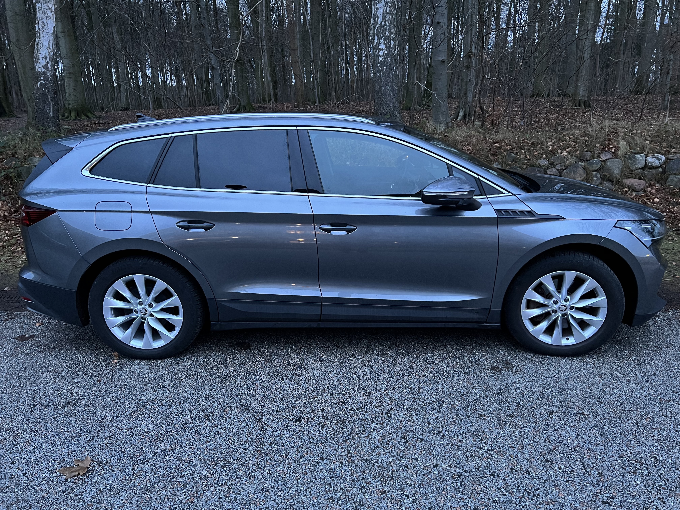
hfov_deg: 67.3
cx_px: 340
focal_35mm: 26
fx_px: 511
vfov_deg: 53.1
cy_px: 255
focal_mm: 5.7
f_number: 1.5
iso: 640
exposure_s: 1/33
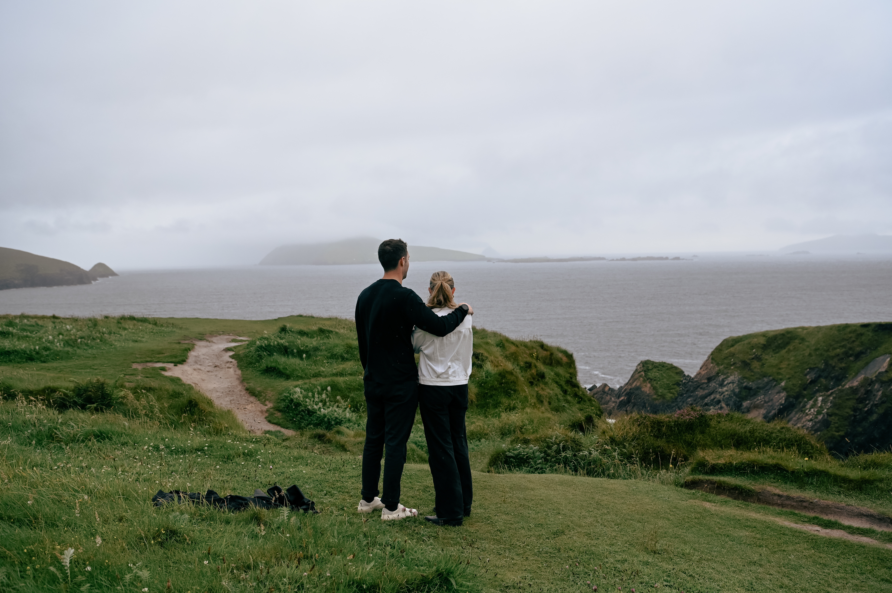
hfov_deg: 62.0
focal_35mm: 30
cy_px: 296
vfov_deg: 43.6
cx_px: 446
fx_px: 743
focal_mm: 30
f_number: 4
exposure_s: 1/3200
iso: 800
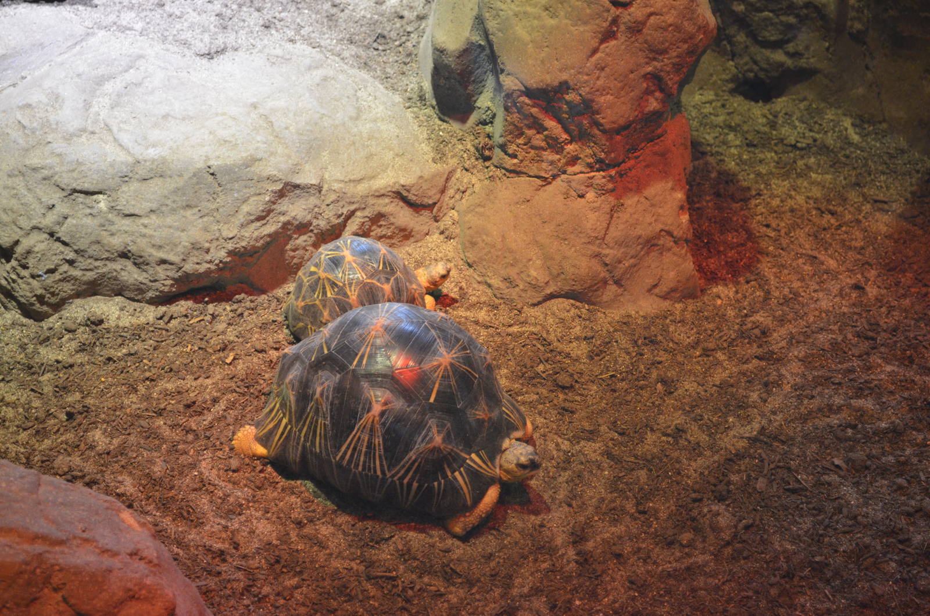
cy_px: 308
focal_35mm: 72
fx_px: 1856
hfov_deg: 28.1
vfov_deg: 18.8
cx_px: 465
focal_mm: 48
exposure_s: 1/30
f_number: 5.6
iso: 1000
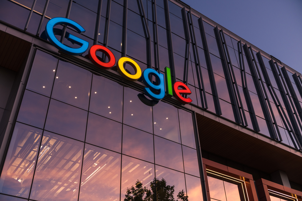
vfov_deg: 35.1
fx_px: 319
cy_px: 100
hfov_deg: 50.7
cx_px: 151
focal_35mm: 38
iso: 400
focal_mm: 38
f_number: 2.8
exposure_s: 1/200
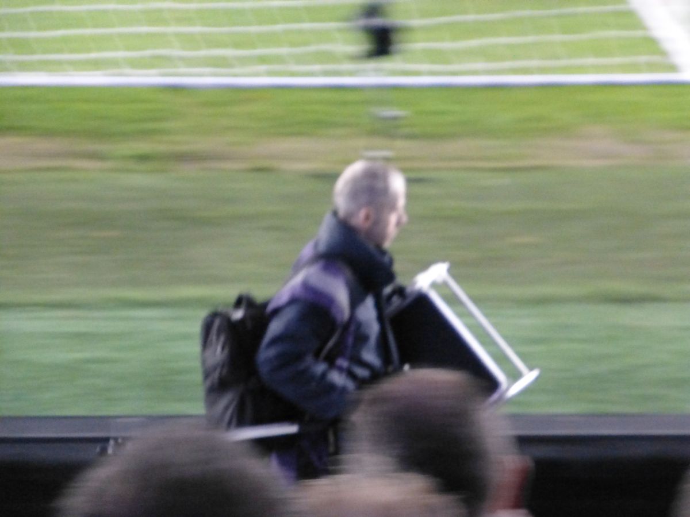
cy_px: 258
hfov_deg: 8.6
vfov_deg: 6.4
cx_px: 345
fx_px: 4605
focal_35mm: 231
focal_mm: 41.3
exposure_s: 1/20
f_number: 5.6
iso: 1600
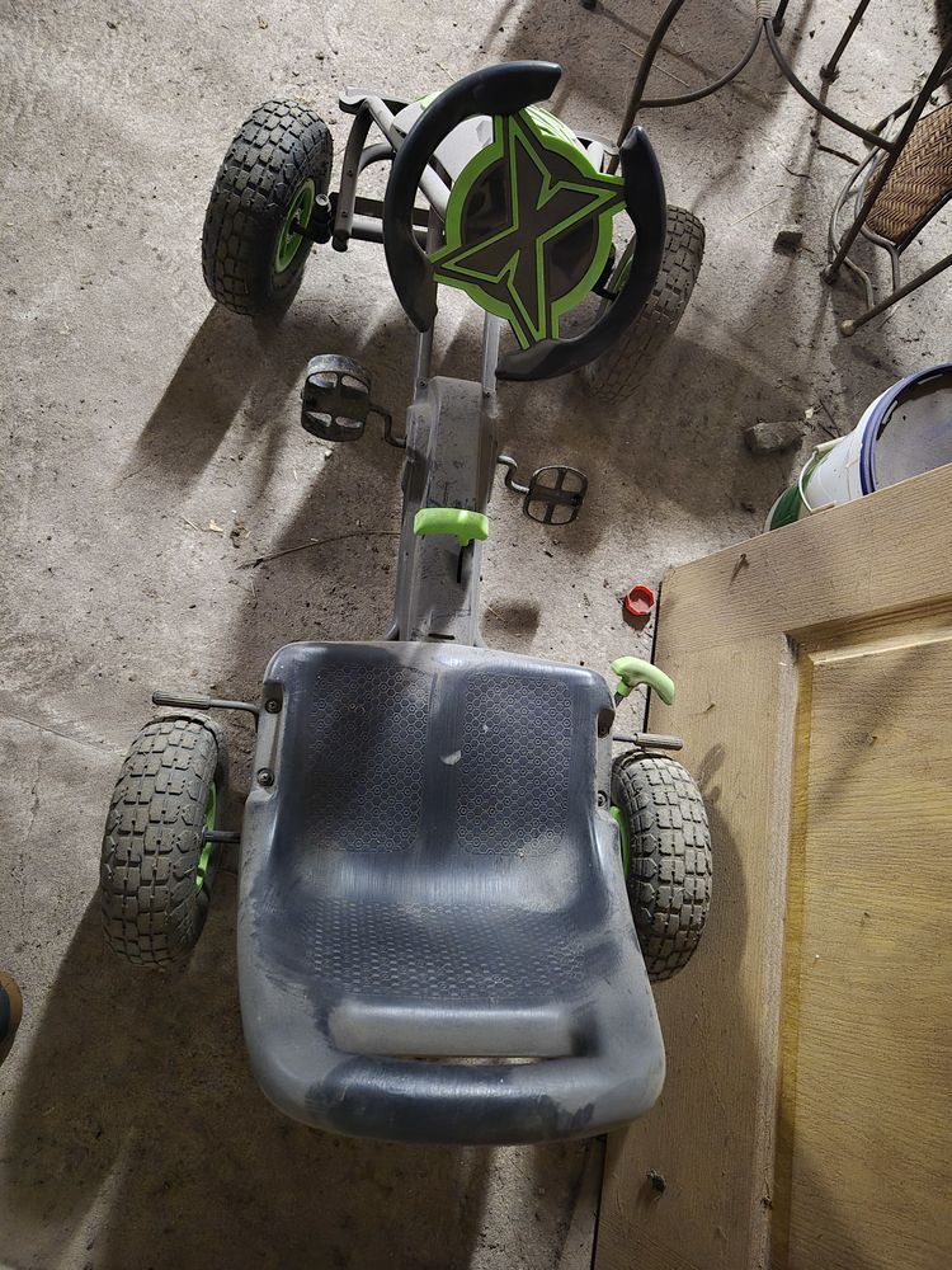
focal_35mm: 23
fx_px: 843
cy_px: 635
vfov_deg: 73.9
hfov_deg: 58.9
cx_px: 476
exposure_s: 1/25
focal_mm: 5.4
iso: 2500
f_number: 1.8
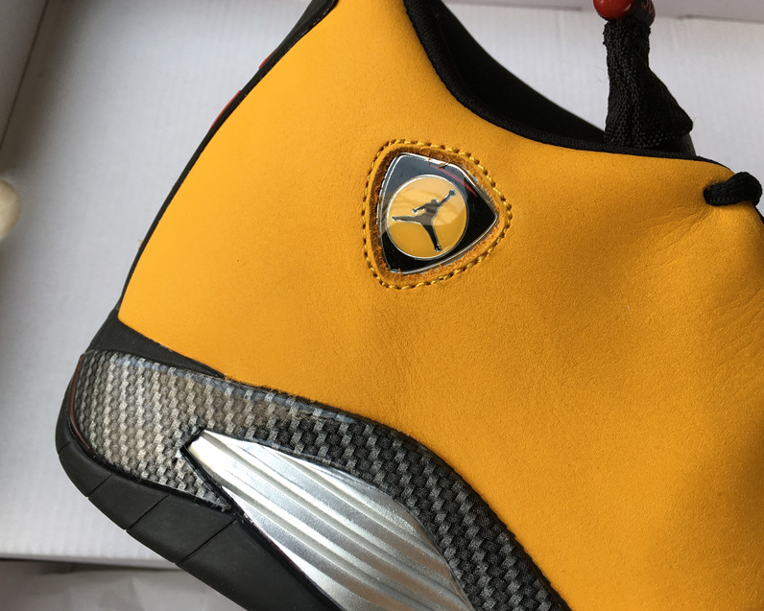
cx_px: 398
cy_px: 304
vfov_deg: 45.8
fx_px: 724
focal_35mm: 32
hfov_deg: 55.6
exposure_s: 1/112
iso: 25
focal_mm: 4.15
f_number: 2.2
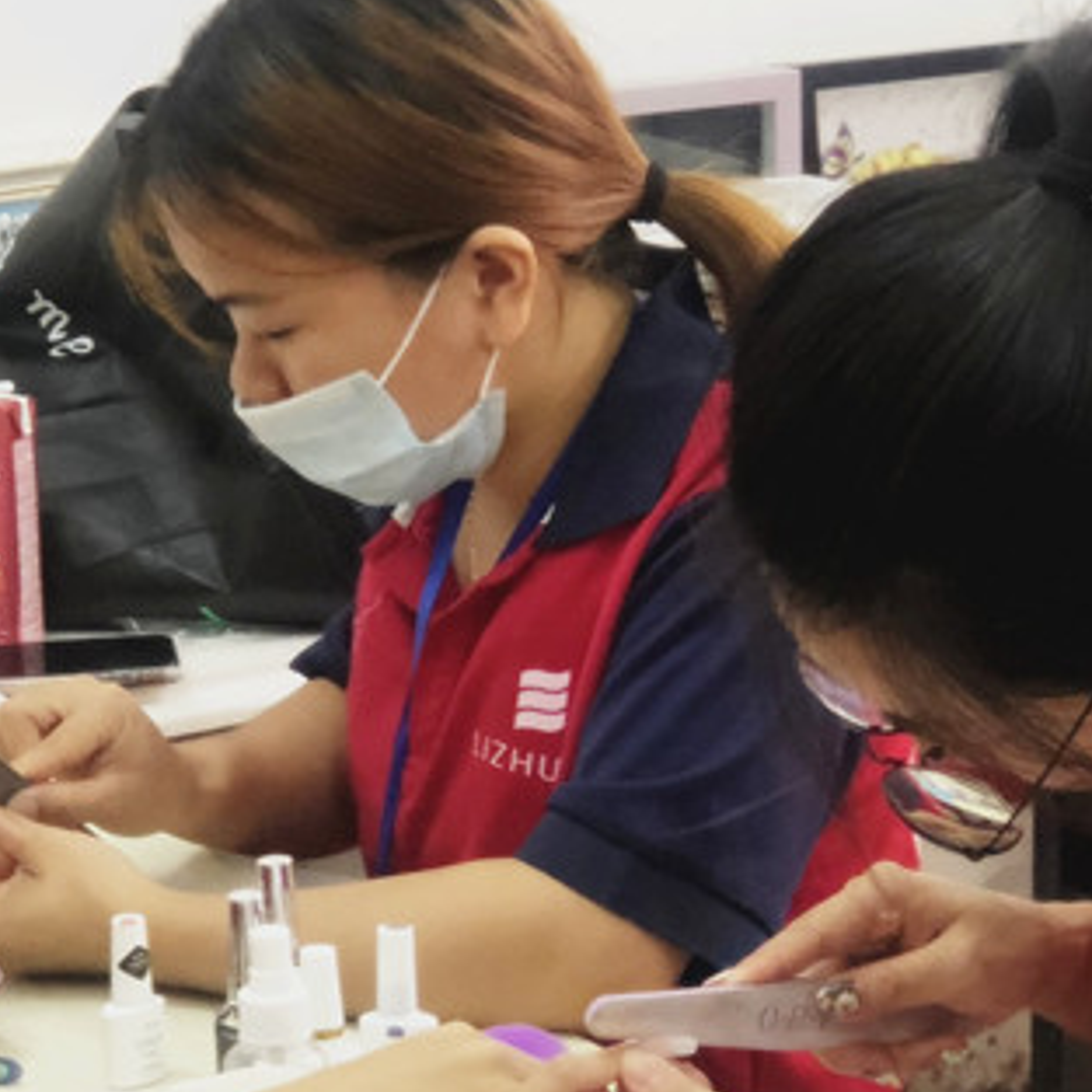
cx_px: 324
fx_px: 5175
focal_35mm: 145
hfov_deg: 12.0
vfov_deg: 12.0
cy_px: 776
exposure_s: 1/33
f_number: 2.8
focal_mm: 6.6
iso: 250
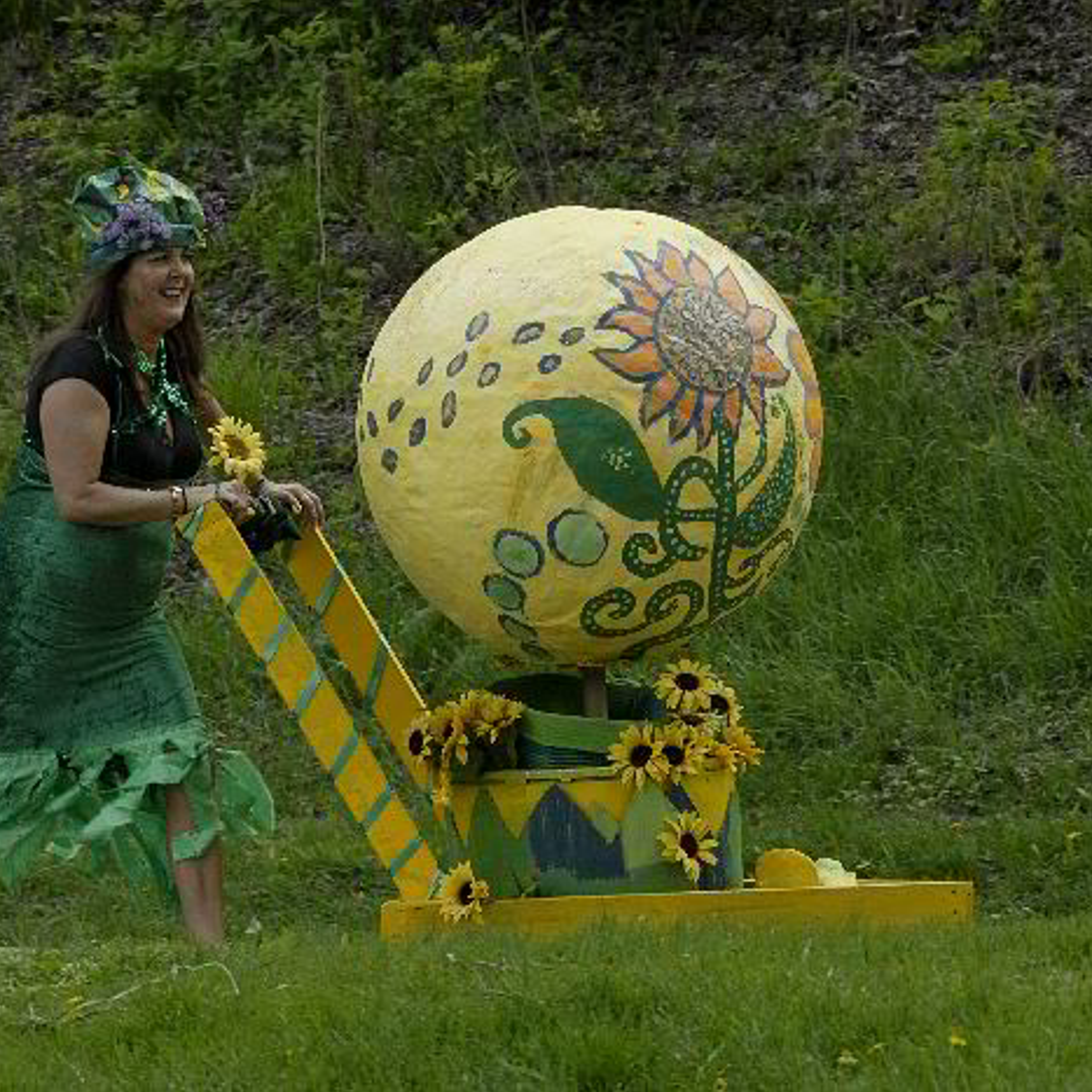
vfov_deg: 7.9
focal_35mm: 222
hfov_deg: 7.9
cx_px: 498
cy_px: 546
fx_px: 7923
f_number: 5
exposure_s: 1/200
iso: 400
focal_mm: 116
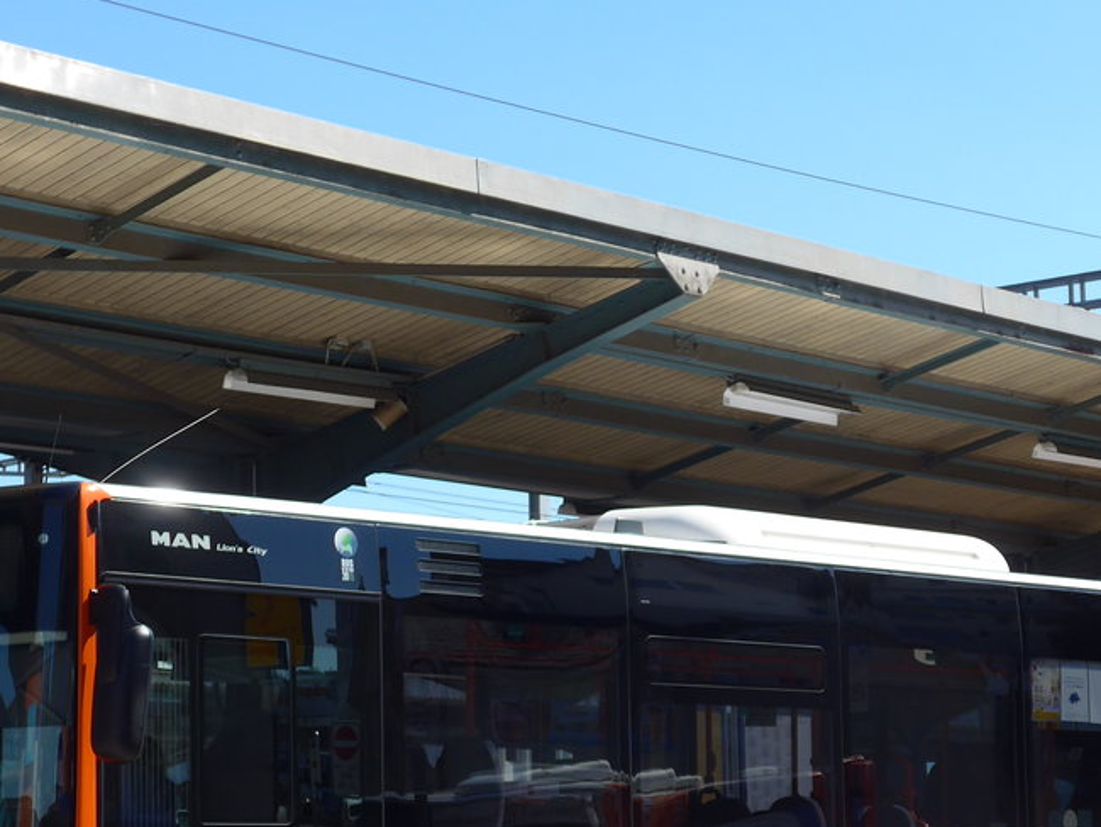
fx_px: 3055
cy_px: 636
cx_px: 583
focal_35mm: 96
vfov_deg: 15.3
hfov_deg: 20.4
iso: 80
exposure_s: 1/800
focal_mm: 10.7
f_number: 3.3
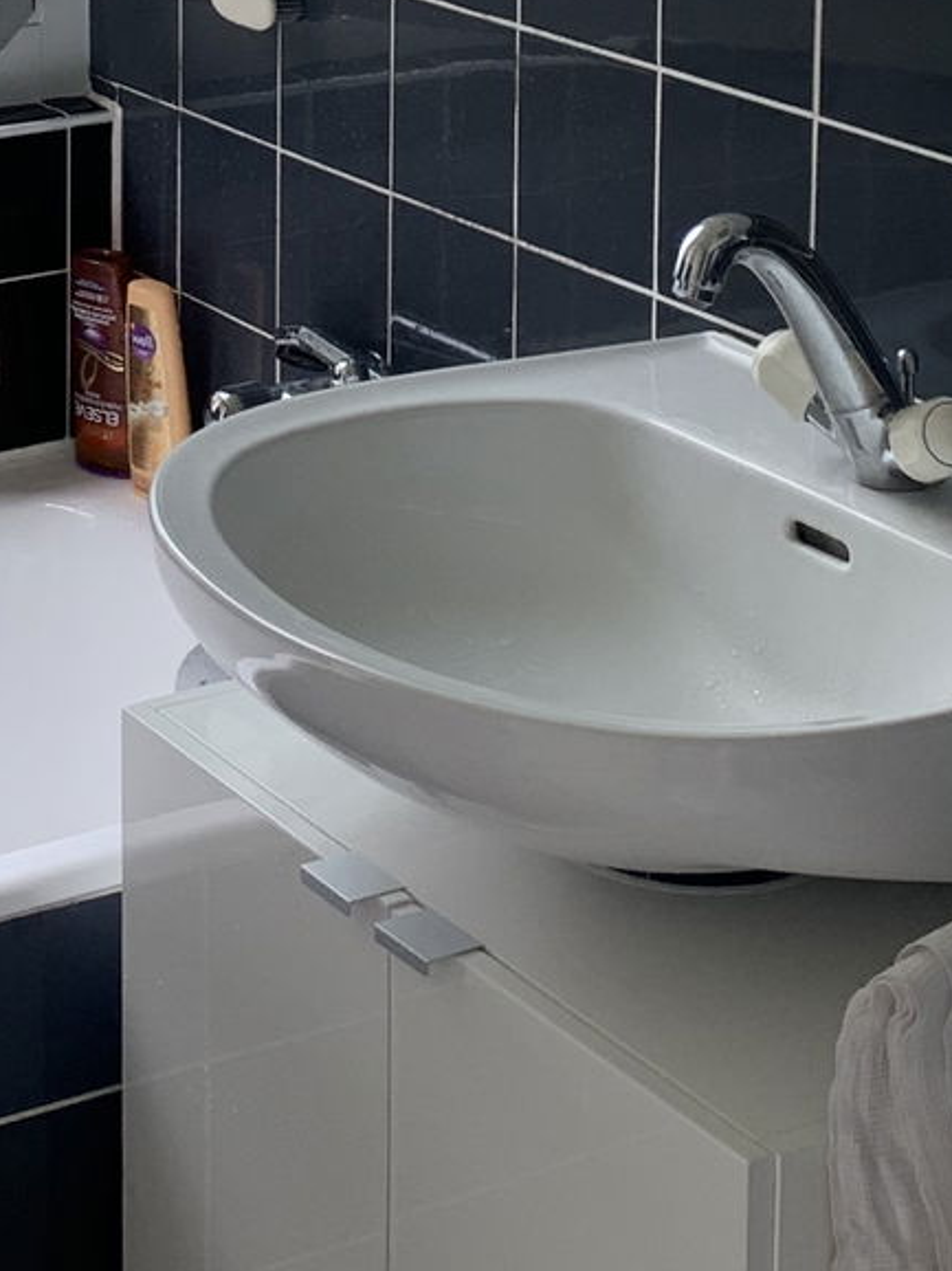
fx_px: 3523
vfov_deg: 19.5
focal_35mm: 96
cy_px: -148
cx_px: 169
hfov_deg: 15.3
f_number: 1.8
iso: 25
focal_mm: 4.25
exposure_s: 1/156
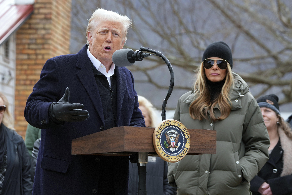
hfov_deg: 13.7
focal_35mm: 150
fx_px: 1217
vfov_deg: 9.1
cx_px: 146
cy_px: 98
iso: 400
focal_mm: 100
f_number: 4
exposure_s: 1/1000
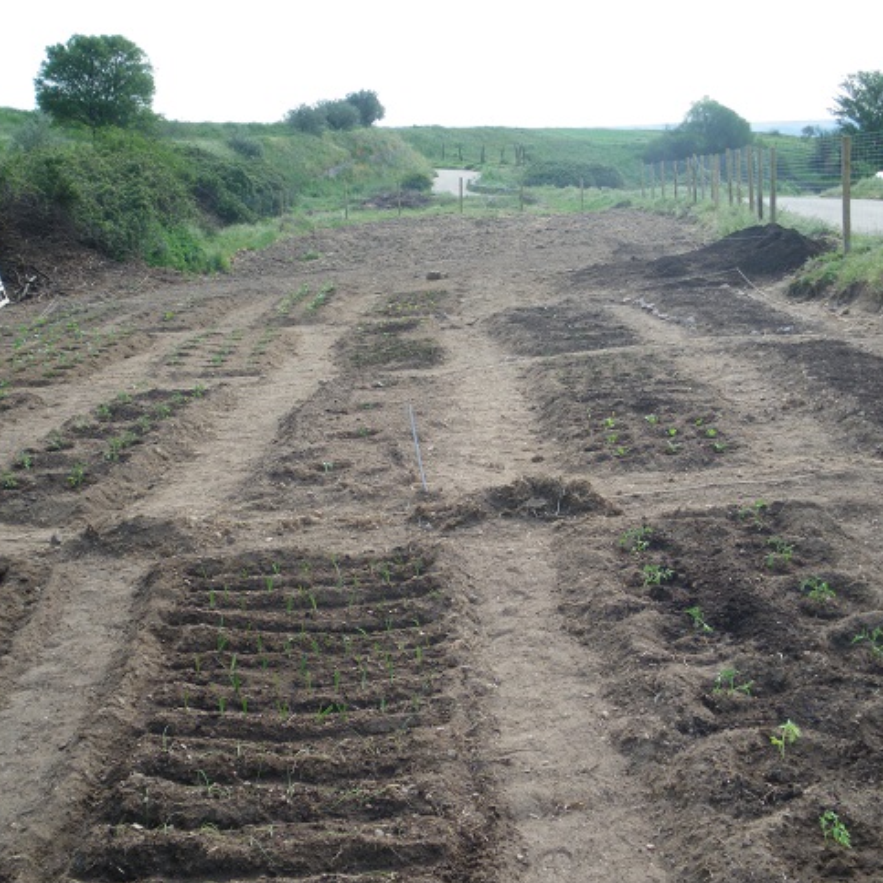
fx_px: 1241
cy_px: 446
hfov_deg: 39.2
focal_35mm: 43
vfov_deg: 39.2
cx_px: 423
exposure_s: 1/160
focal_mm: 6.3
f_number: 3.5
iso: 64
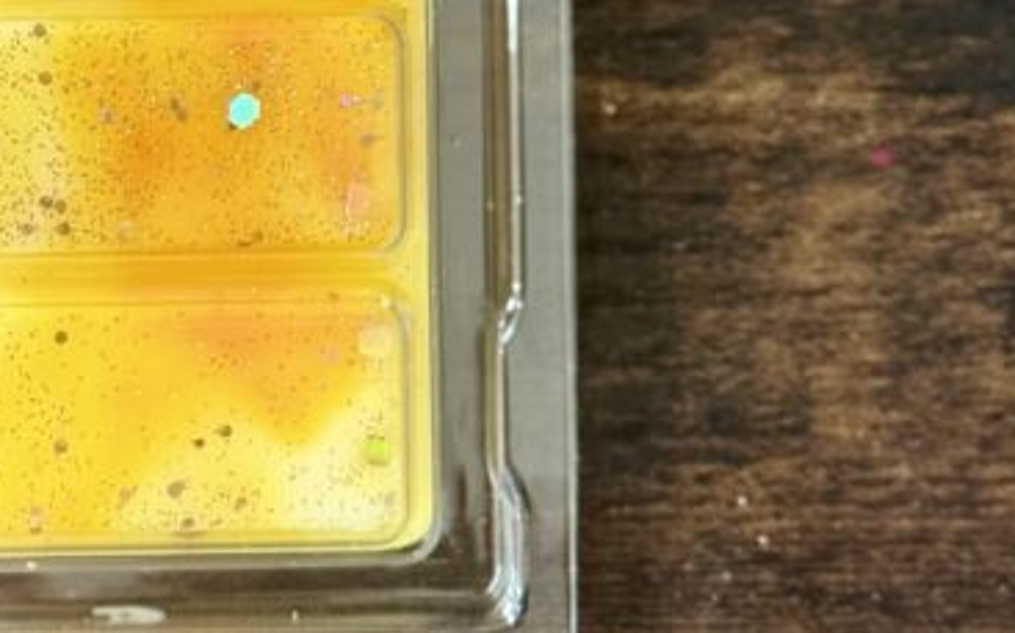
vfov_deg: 9.0
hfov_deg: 14.6
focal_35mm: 142
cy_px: -310
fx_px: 3926
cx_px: 207
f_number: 1.78
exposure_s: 1/60
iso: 200
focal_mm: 6.76
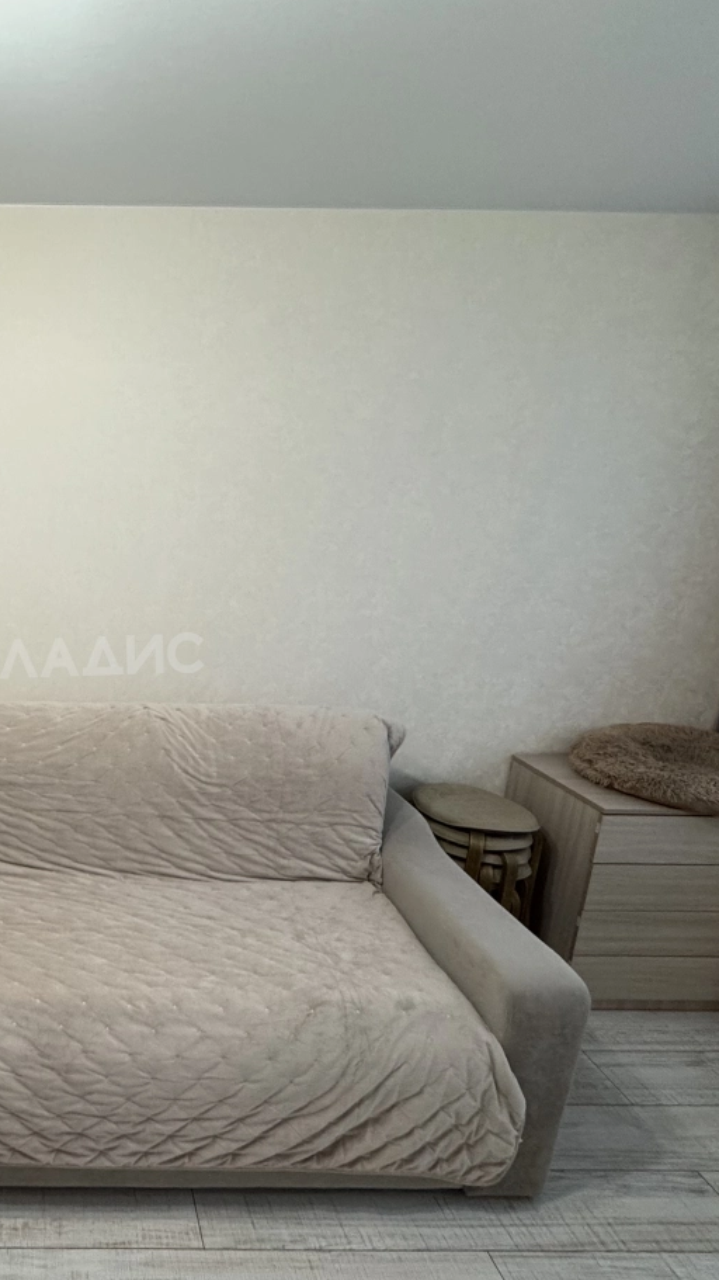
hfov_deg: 46.9
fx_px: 712
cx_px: 42
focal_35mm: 21
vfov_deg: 83.8
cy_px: 654
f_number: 2.2
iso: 250
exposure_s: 1/100
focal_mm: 2.22
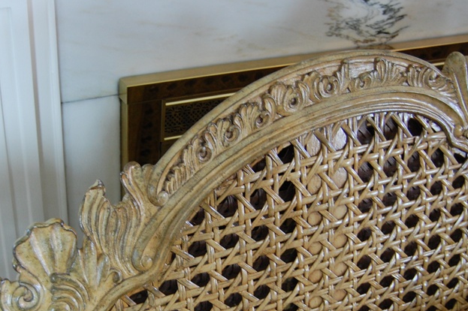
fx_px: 688
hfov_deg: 37.3
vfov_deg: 25.2
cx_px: 171
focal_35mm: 53
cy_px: 225
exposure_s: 1/13
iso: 800
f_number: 3.8
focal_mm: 22
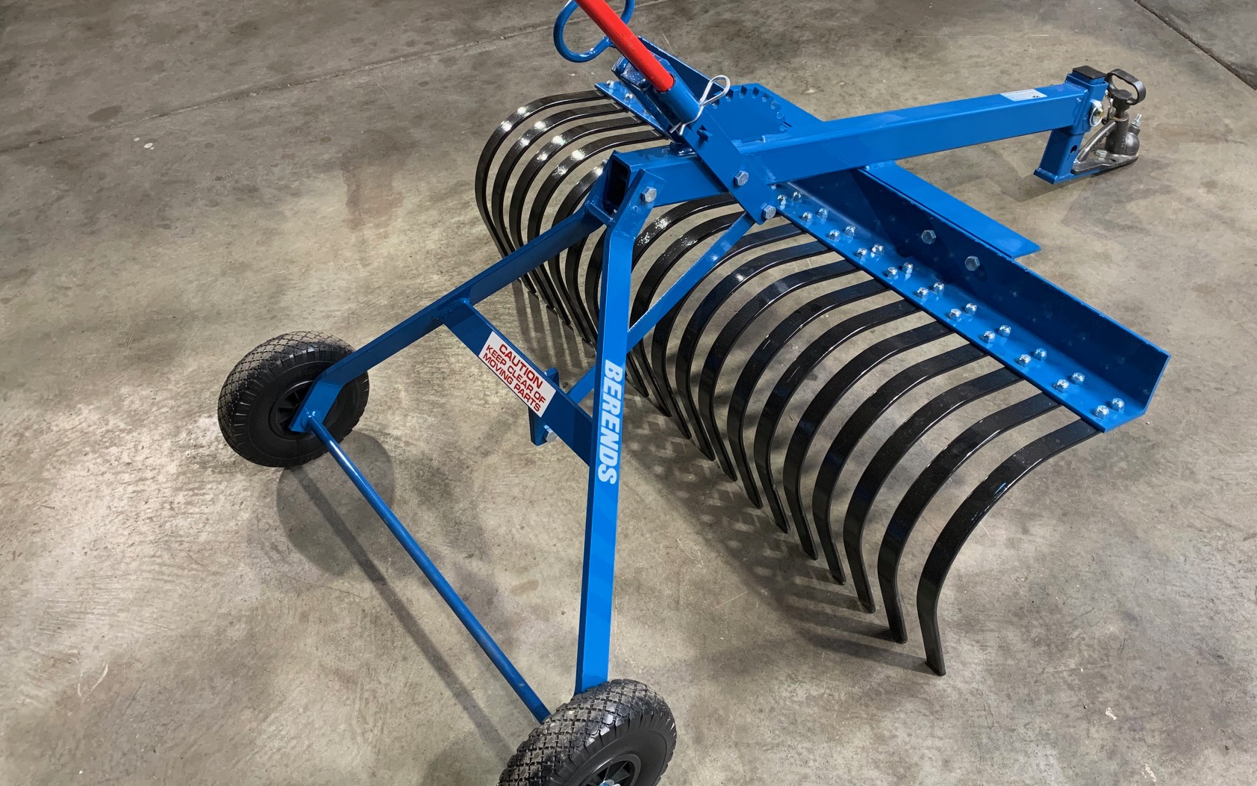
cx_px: 689
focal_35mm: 33
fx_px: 1130
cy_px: 315
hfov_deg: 58.0
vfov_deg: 38.2
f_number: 1.8
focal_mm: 4.25
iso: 200
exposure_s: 1/60
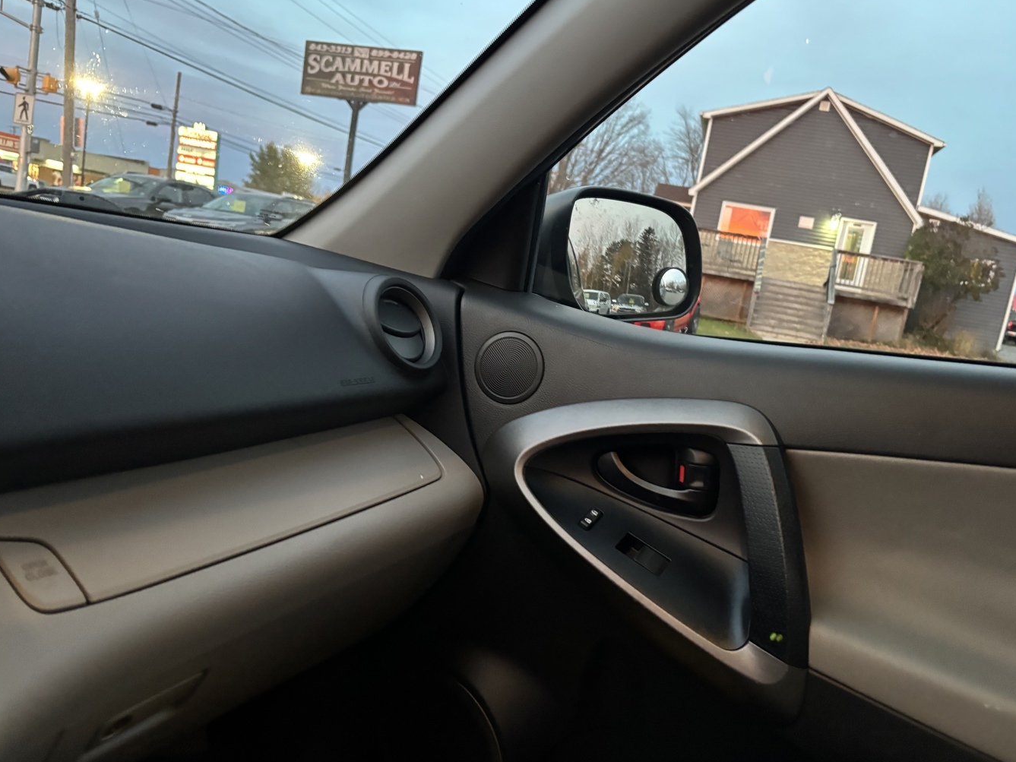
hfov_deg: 63.4
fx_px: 822
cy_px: 394
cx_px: 538
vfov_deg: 49.7
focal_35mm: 28
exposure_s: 1/30
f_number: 1.6
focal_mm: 5.96
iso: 640
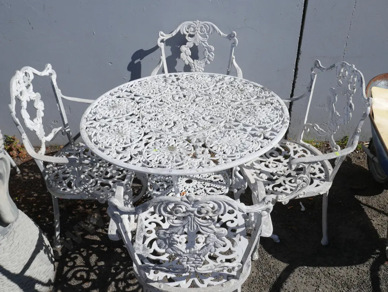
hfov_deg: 53.9
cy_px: 146
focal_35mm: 34
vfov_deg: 41.8
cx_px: 194
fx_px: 381
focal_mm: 17
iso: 200
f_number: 10
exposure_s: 1/640
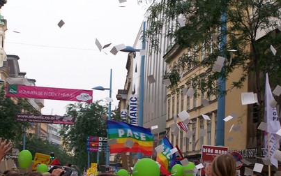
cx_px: 144
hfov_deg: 21.4
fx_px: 743
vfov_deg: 13.5
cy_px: 95
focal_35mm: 97
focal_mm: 13.7
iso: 100
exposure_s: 1/250
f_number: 3.2
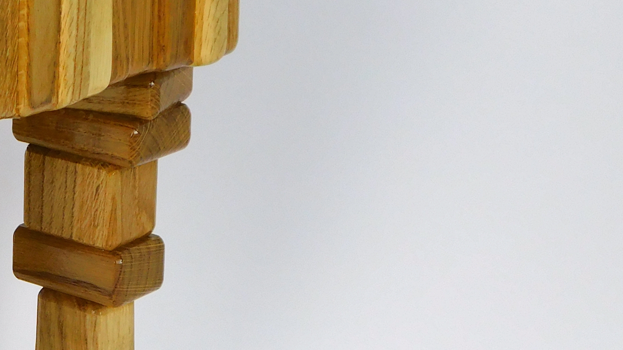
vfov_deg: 9.6
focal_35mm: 126
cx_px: -142
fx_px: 2082
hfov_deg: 16.3
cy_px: 270
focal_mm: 8
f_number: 3.7
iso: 125
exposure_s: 1/100
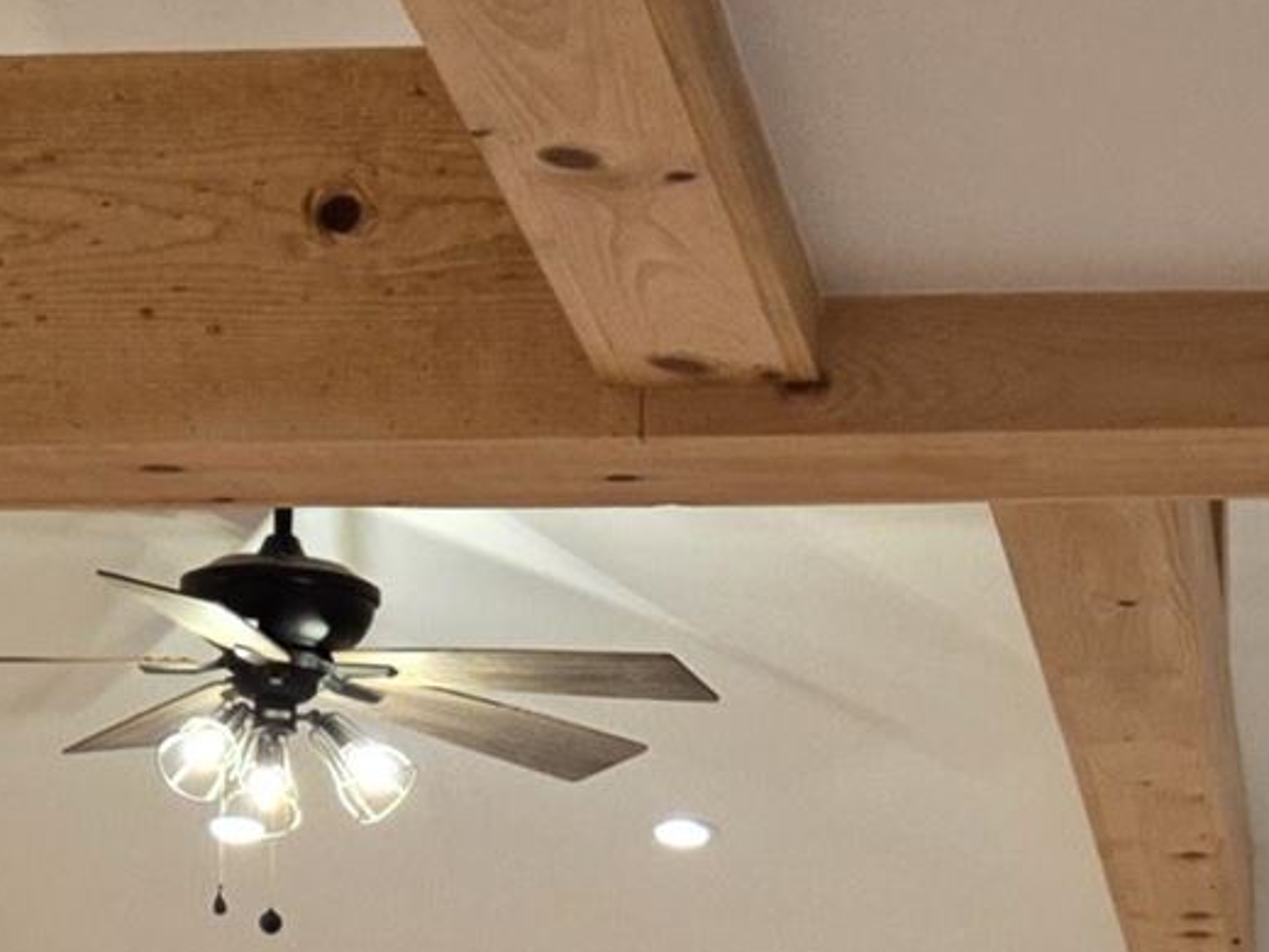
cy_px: 1709
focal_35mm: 136
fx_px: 4986
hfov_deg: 14.5
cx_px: 613
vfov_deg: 10.3
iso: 320
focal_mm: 5.4
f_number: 1.8
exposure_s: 1/120
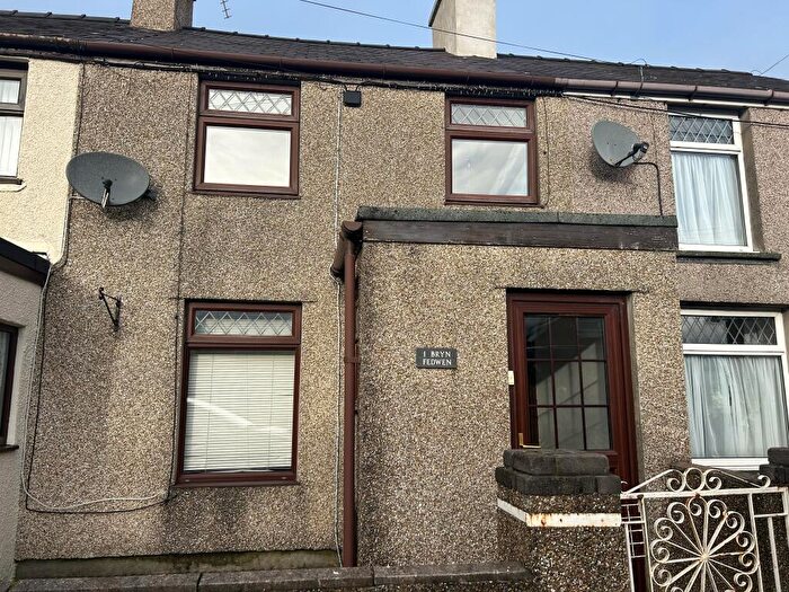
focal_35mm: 26
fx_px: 593
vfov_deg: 53.1
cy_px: 296
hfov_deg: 67.3
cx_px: 394
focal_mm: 5.7
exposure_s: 1/1779
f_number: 1.5
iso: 50
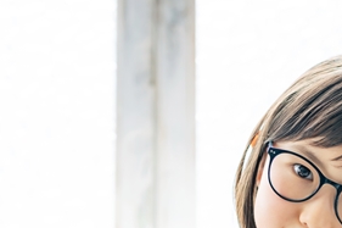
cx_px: 392
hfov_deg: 9.1
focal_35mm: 224
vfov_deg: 6.1
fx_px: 2127
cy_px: 248
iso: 160
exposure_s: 1/200
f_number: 2.2
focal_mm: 85
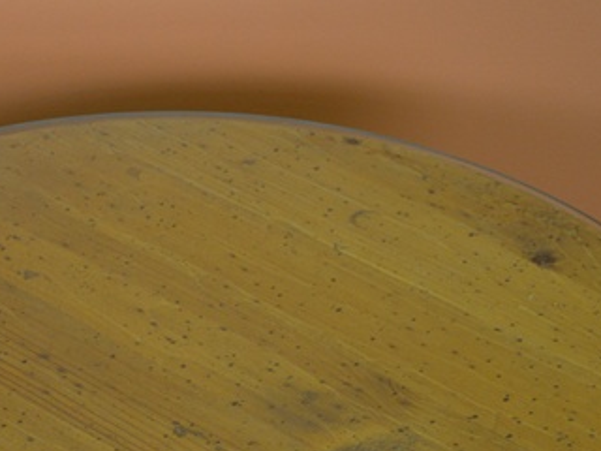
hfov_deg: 24.0
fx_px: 1406
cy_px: 534
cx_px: 208
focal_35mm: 81
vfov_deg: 17.4
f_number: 4
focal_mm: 20
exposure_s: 1/60
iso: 720
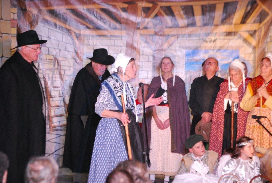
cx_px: 136
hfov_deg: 15.7
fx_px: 984
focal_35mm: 130
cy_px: 92
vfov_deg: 10.6
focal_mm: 86
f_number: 4.5
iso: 1250
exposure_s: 1/60
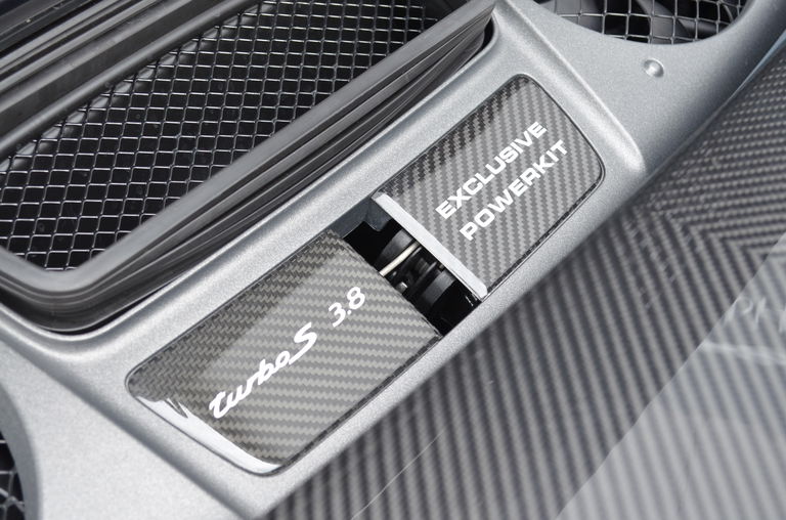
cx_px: 393
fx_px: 1241
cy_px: 260
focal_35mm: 57
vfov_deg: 23.7
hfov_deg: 35.1
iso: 800
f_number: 5
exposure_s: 1/60
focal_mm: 38
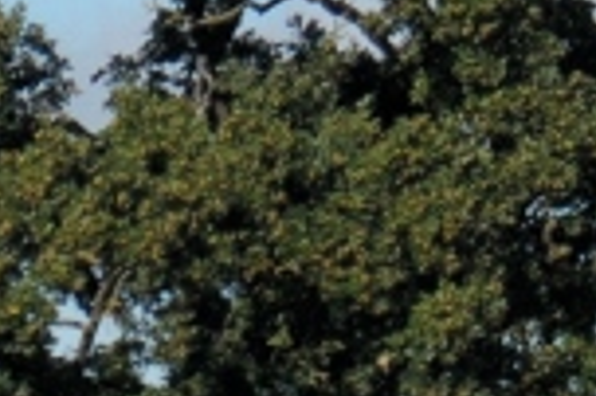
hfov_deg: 2.8
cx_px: -1141
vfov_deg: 1.9
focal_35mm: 729
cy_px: 886
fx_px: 12056
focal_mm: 72
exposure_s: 1/640
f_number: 9
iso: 320
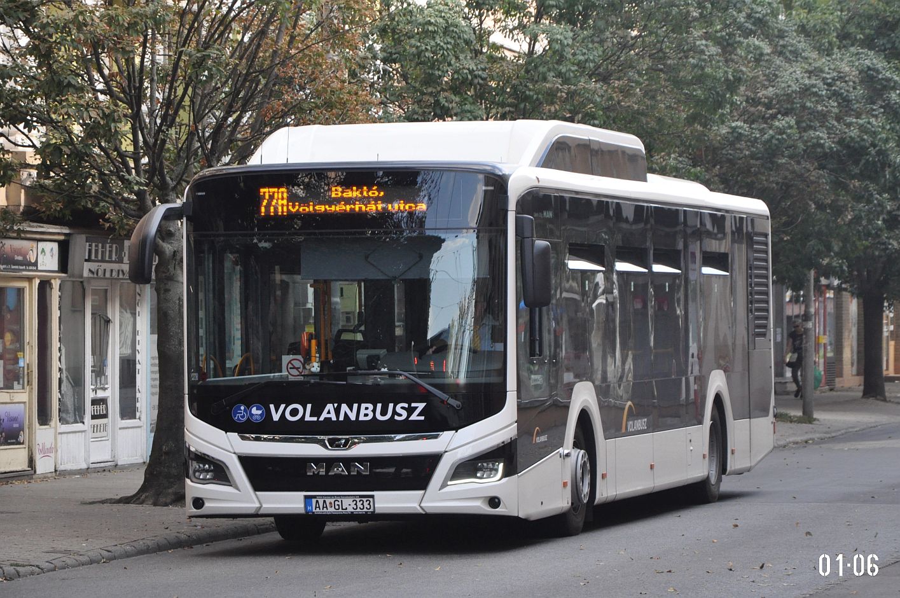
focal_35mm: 158
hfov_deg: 13.1
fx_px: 3933
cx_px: 450
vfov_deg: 8.7
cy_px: 299
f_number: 5.6
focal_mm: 105
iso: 1100
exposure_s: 1/500
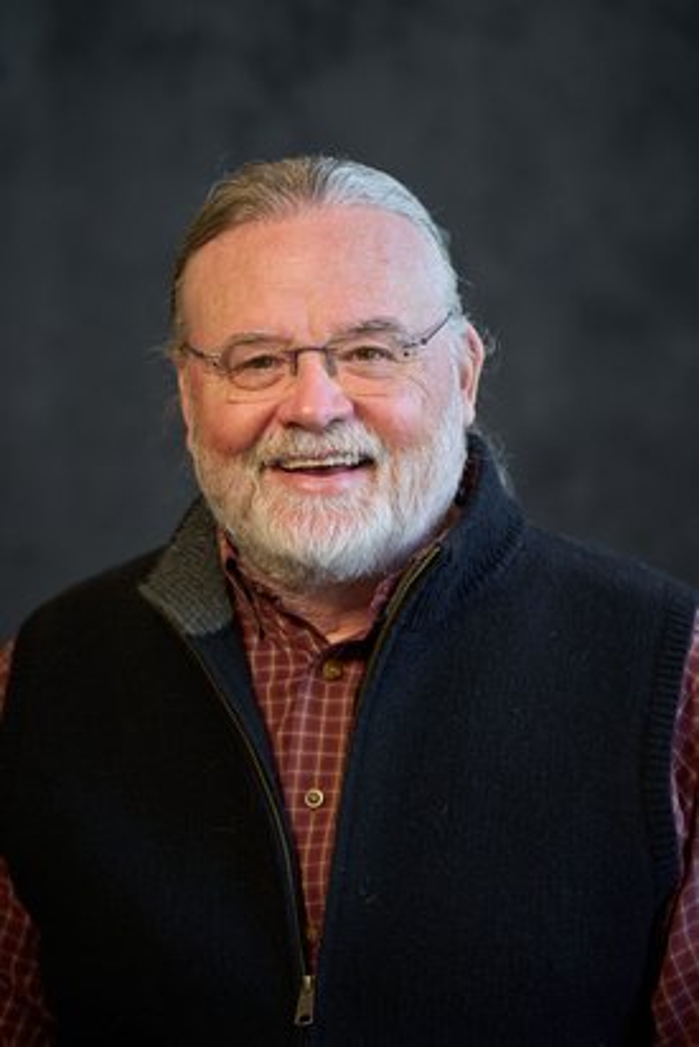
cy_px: 524
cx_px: 350
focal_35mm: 128
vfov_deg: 16.0
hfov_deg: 10.7
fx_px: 3725
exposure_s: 1/250
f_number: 3.5
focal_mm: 128
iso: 3200
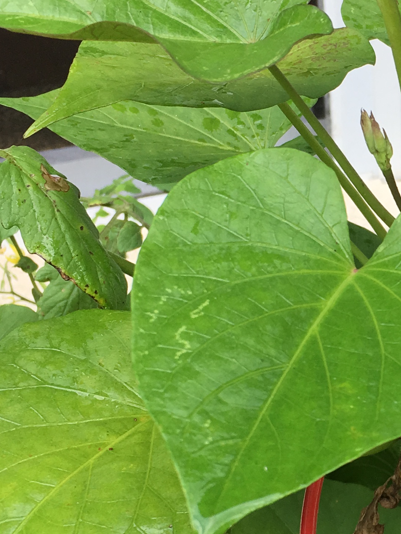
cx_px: 474
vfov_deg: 24.1
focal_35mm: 81
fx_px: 1251
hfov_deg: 17.4
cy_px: 295
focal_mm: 4.15
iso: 25
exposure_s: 1/120
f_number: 2.2
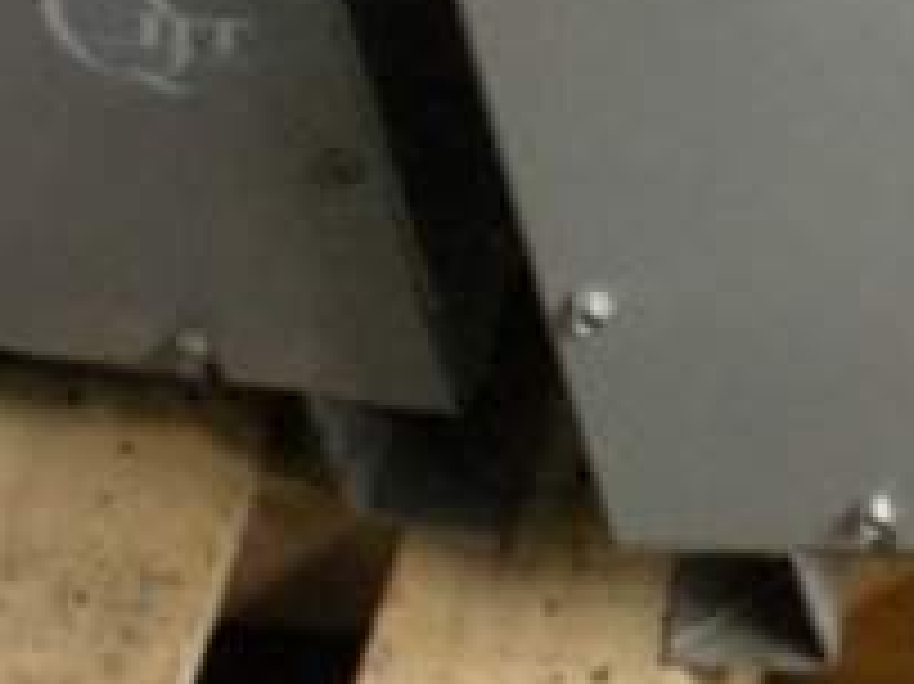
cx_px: 1652
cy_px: -446
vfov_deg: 9.1
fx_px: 4169
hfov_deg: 11.6
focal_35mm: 158
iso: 464
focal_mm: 8.5
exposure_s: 1/8
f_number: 2.9
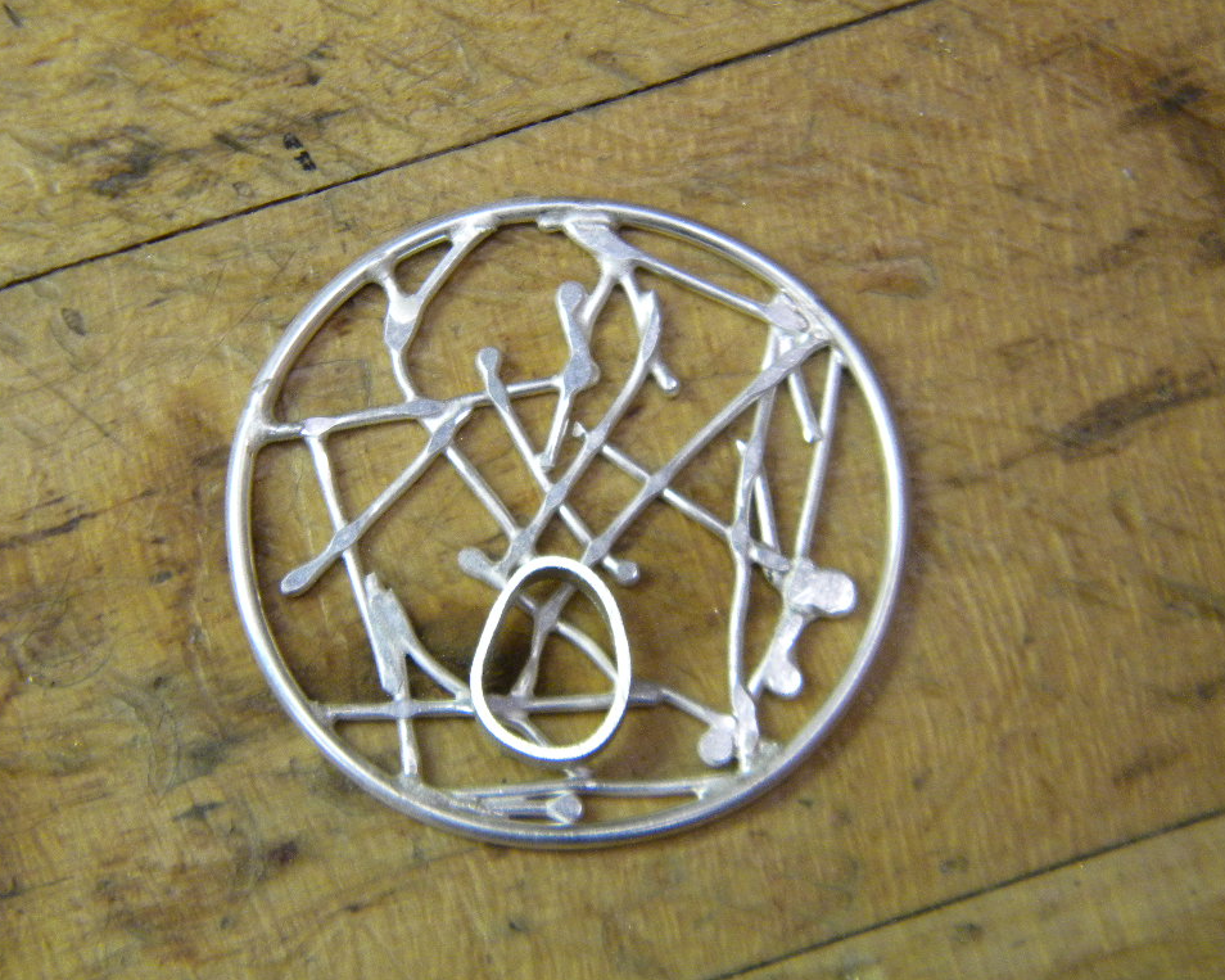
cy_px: 489
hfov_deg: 22.0
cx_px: 577
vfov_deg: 17.7
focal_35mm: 87
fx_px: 3154
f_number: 4.5
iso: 331
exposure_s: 1/50.7
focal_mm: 15.1
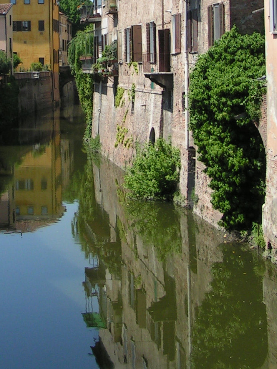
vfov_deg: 23.4
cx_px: 85
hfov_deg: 18.1
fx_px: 864
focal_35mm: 81
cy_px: 33
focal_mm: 5.8
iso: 50
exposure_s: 1/320
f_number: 5.6
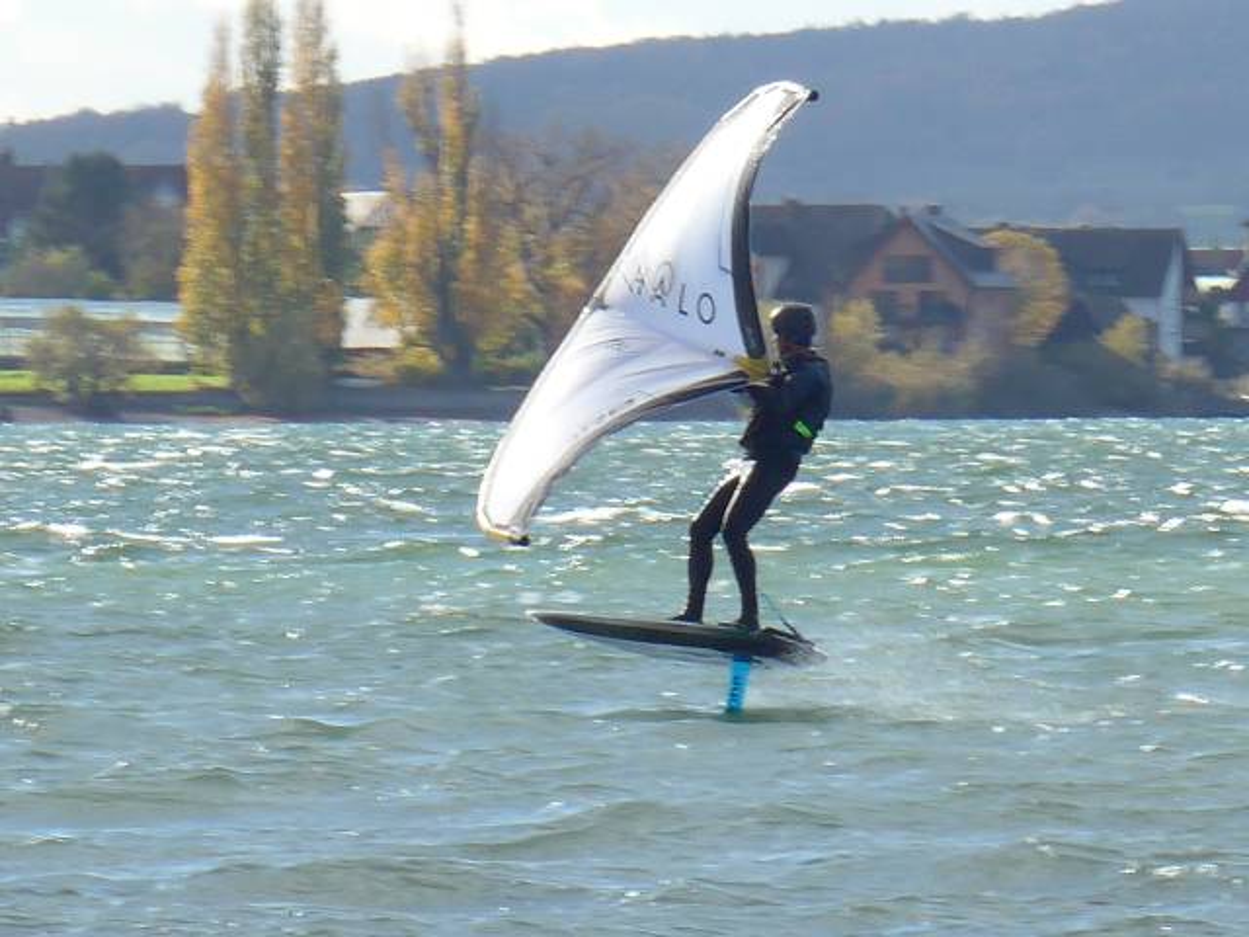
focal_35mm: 630
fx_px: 22731
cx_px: 624
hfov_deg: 3.1
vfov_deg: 2.4
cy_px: 468
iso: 80
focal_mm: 42.8
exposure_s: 1/200
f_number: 5.9
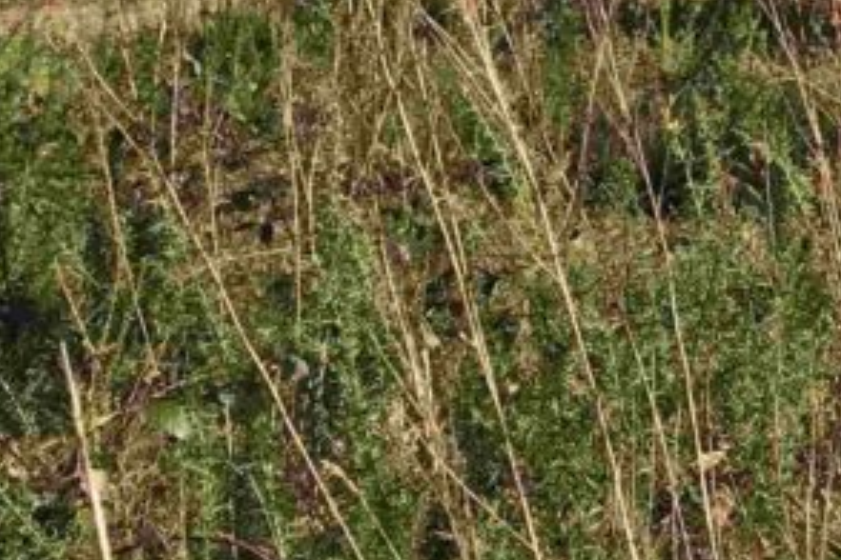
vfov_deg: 11.6
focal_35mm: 115
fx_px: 2686
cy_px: -151
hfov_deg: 16.5
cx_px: 1176
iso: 20
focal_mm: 3.99
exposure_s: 1/748
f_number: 1.8
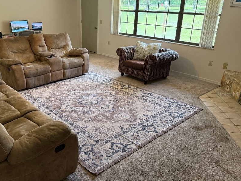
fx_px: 216
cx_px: 89
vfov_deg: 45.4
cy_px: 94
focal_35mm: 31
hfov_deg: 57.6
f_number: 1.78
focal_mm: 6.76
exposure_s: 1/120
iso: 320
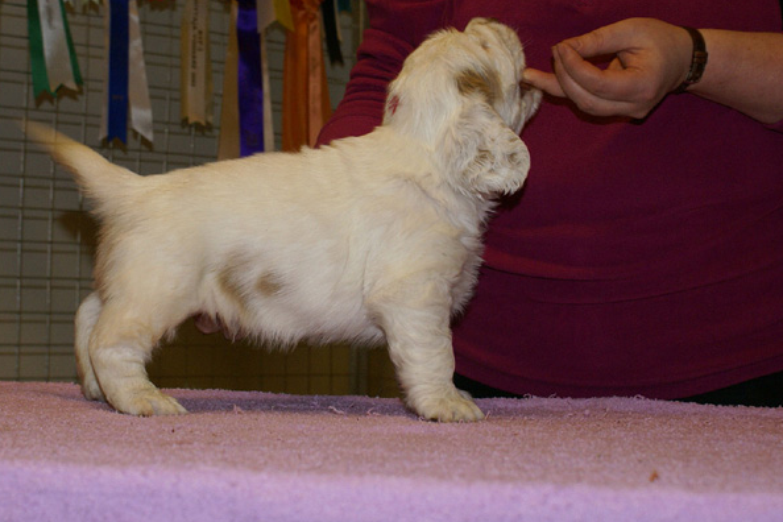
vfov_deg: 19.2
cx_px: 268
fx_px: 1537
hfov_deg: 28.4
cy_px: 201
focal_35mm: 71
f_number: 5.6
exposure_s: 1/60
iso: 400
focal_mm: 35
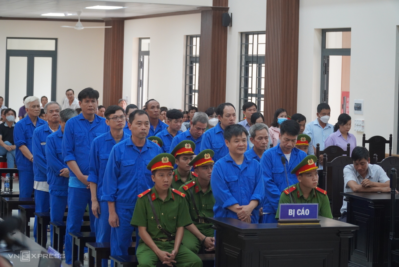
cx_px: 200
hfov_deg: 20.0
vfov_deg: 13.4
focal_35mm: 102
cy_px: 134
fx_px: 1131
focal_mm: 68
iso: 1250
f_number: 4
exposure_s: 1/160
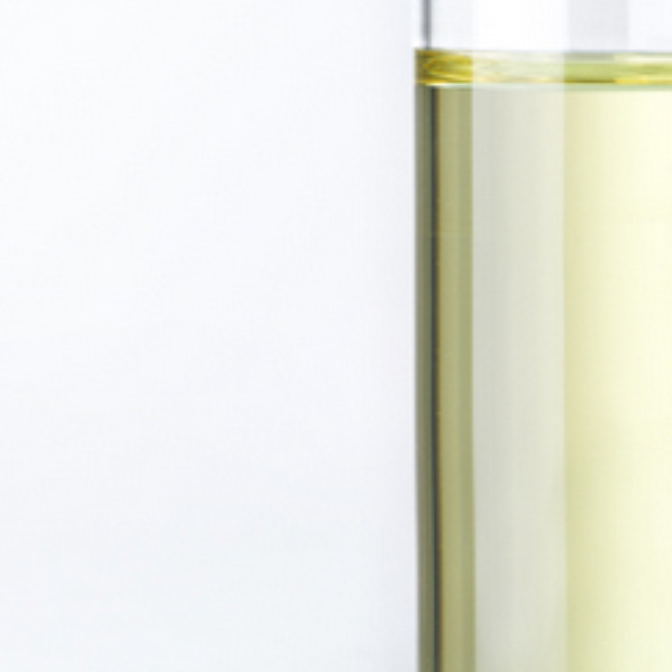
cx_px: 608
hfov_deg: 4.6
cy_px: 232
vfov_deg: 4.6
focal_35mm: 377
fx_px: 8280
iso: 200
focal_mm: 90
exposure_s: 1/125
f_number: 16
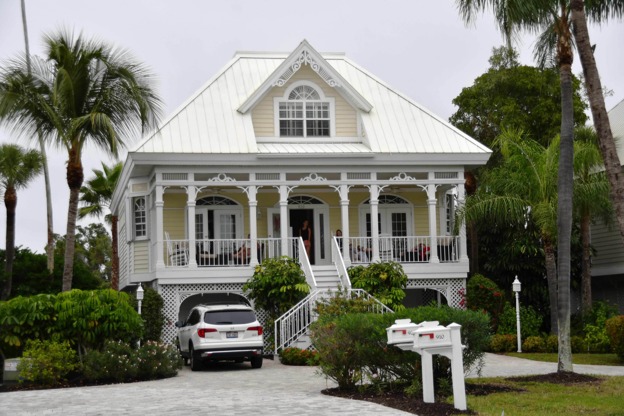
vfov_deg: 19.7
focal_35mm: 69
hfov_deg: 29.2
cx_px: 312
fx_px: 1196
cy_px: 208
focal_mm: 46
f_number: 5
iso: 400
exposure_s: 1/1250
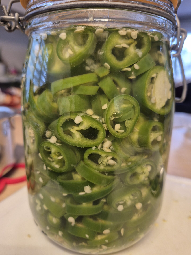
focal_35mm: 23
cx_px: 96
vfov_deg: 73.9
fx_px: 169
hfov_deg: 58.9
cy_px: 128
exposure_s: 1/100
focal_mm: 5.4
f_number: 1.8
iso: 320
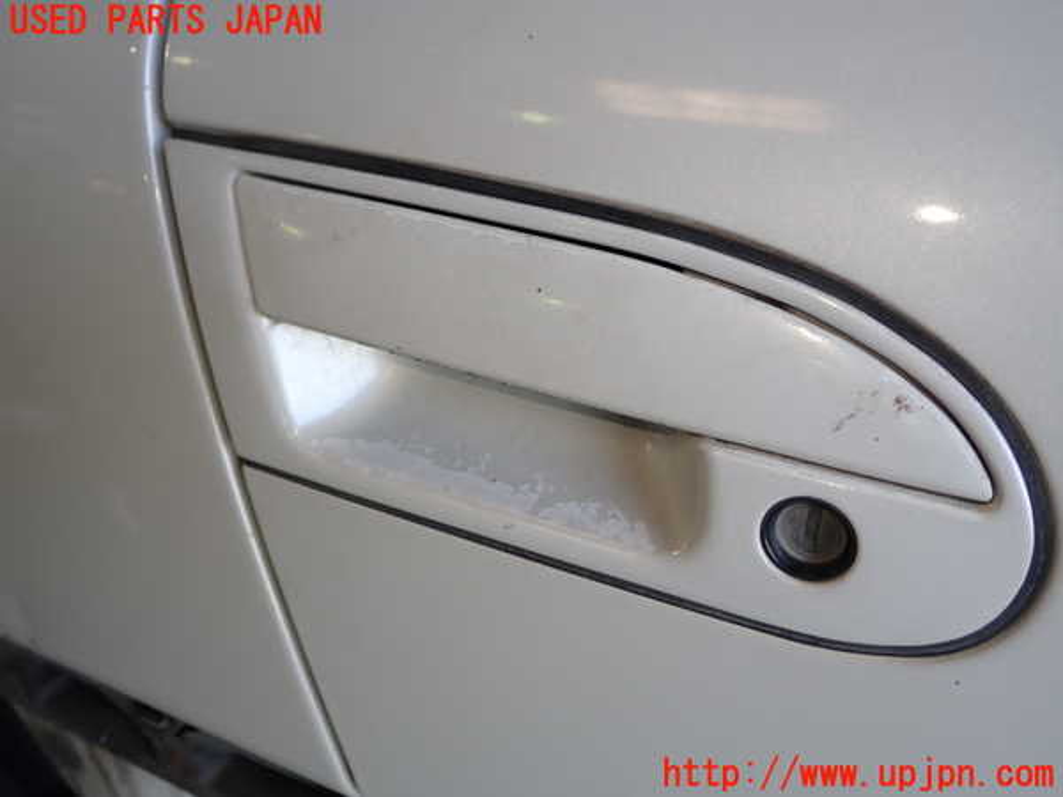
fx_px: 983
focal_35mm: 32
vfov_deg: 44.2
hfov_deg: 56.8
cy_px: 398
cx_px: 532
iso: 100
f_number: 2.4
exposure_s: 1/80
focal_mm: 5.79
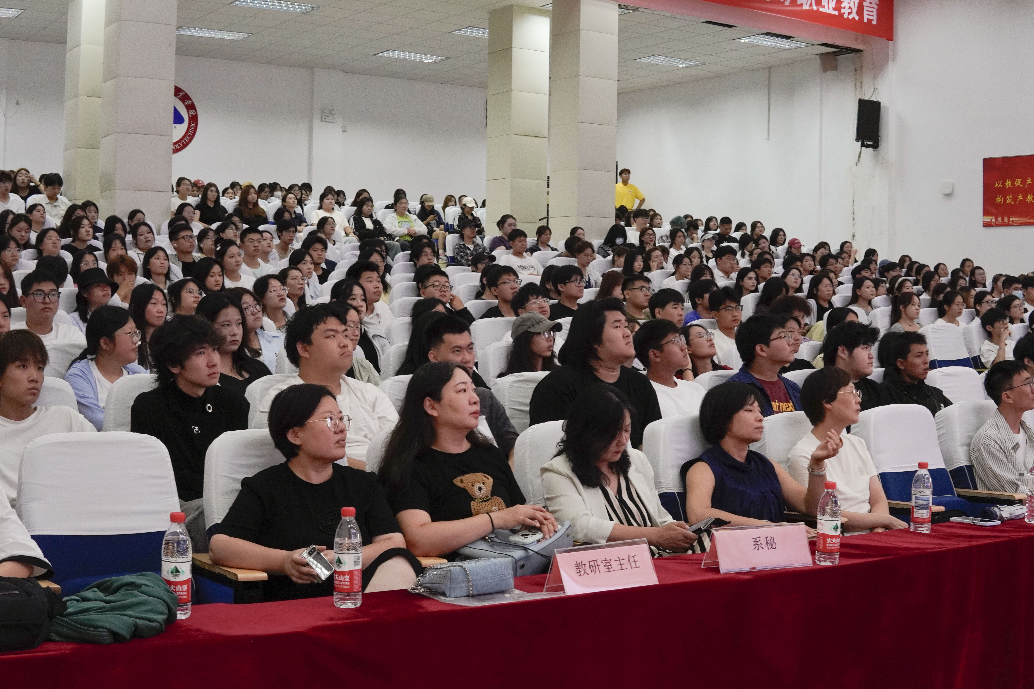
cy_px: 344
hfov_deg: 43.6
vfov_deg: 29.9
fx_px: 1292
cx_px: 517
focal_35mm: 45
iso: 1000
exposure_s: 1/30
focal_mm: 30
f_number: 9
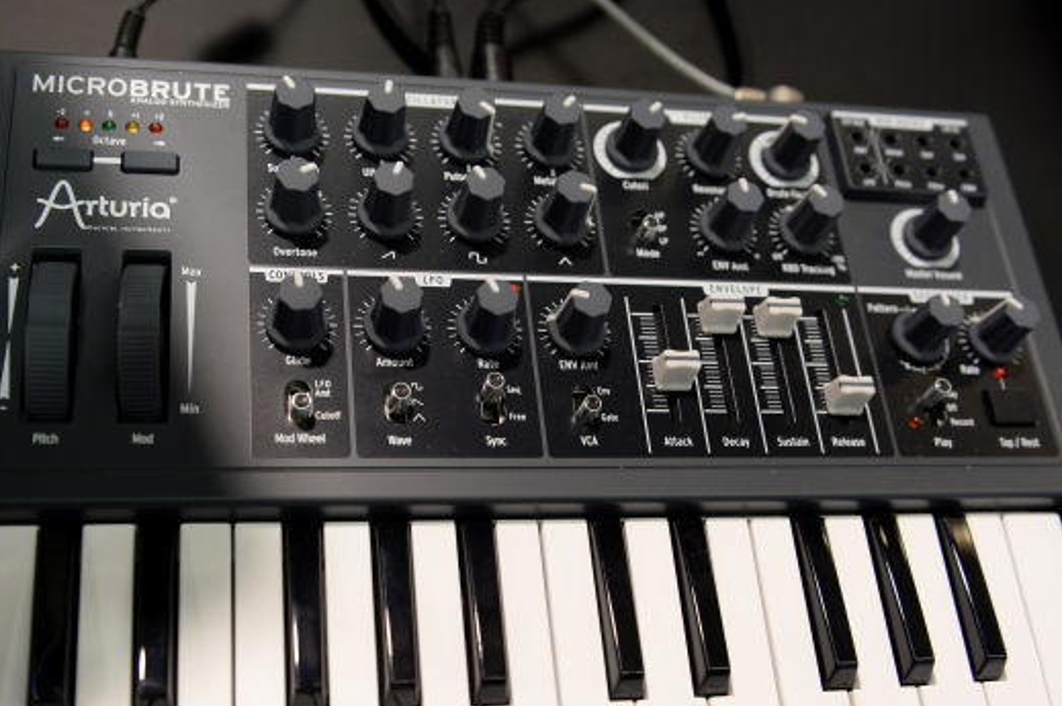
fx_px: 1238
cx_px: 488
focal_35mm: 42
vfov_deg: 31.6
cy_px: 469
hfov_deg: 46.4
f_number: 3.5
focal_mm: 29
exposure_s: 1/125
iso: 800
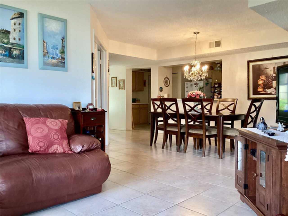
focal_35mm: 31
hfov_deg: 58.4
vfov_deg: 45.4
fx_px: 258
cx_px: 144
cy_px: 108
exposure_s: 1/60
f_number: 2.4
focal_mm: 3.3
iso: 250
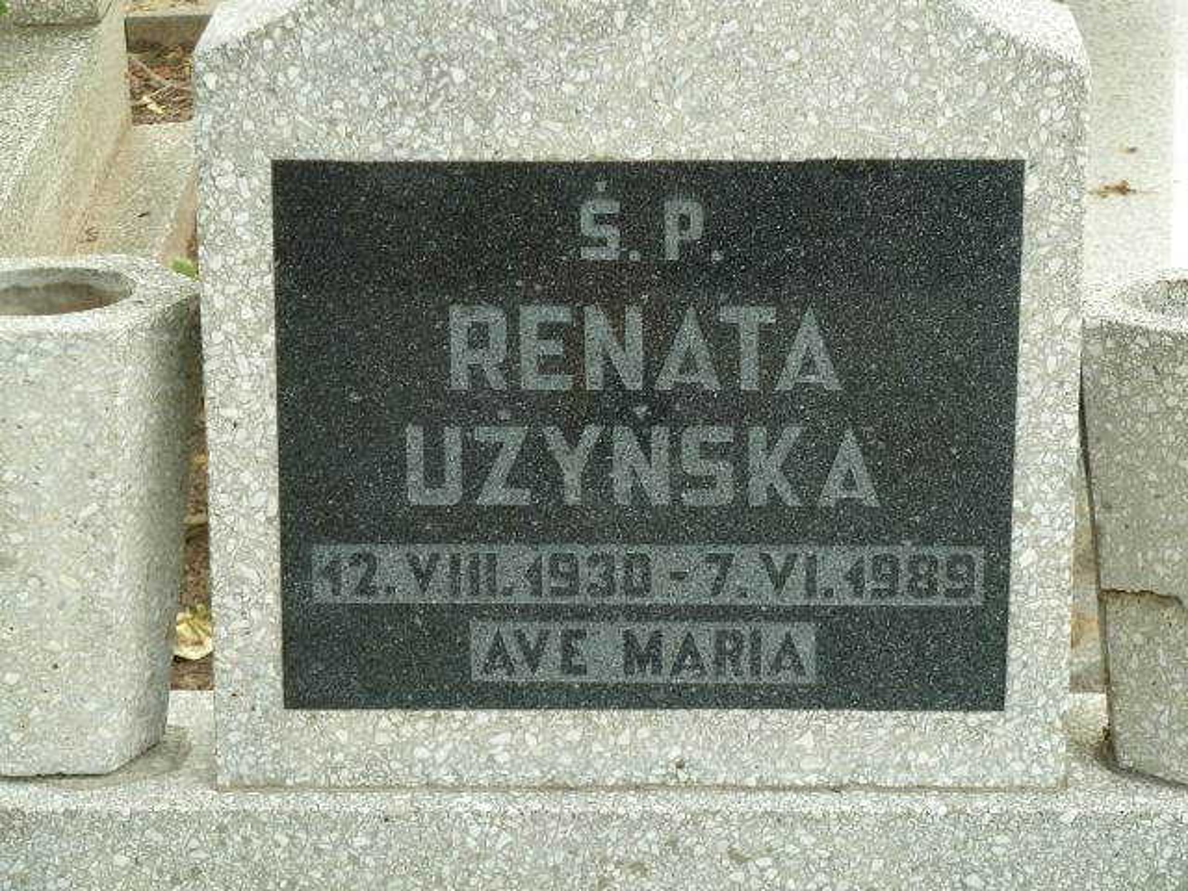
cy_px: 446
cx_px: 594
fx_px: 4393
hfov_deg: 15.4
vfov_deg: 11.6
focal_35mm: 128
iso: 160
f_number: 4.4
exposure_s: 1/50
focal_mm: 21
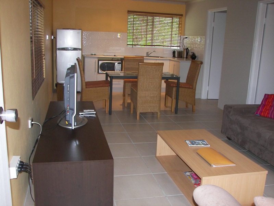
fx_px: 285
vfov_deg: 39.7
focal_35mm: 36
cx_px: 137
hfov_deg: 51.4
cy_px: 103
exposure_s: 1/30
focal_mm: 6
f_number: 2.8
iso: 100
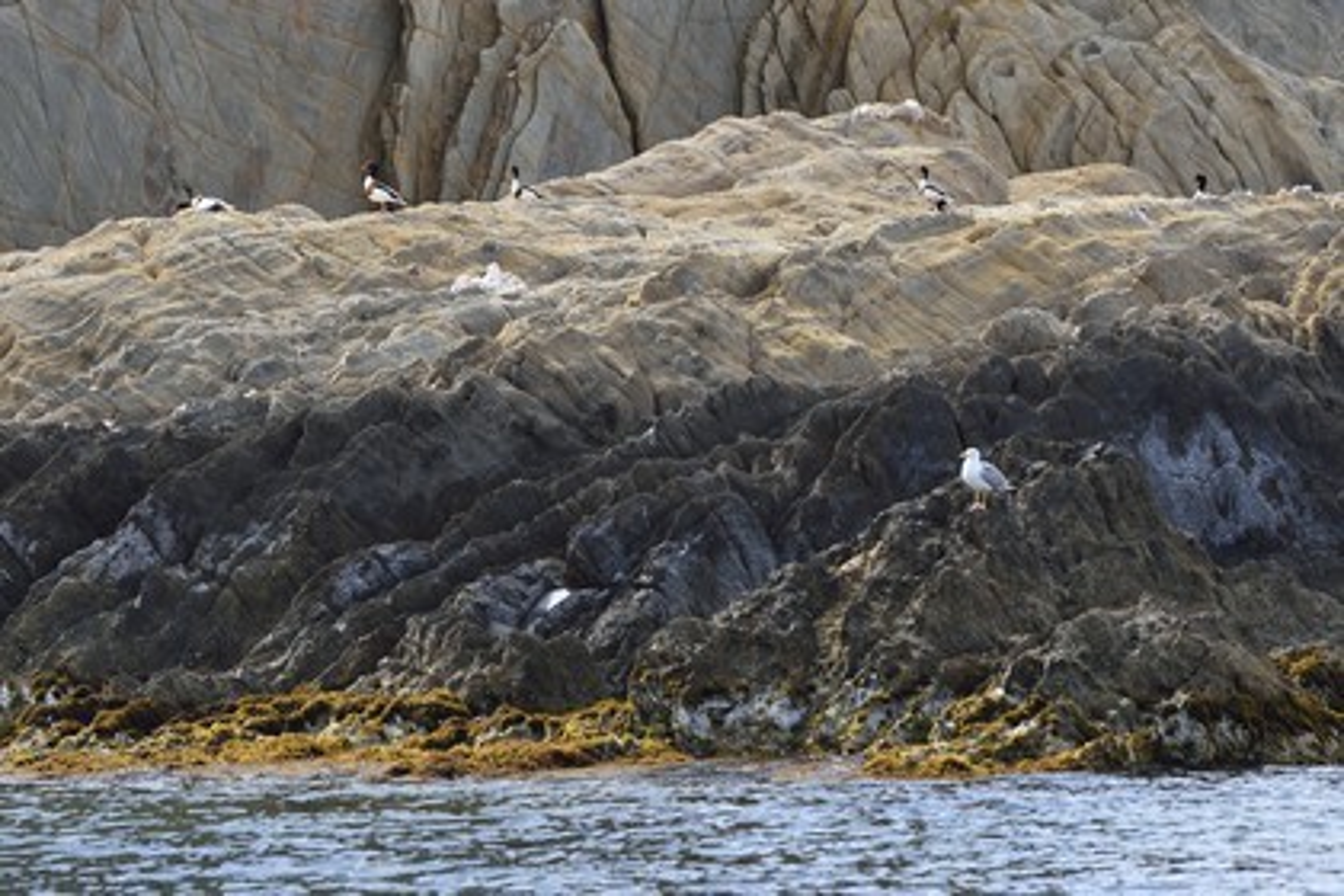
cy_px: 448
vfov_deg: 6.9
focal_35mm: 200
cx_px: 672
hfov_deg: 10.3
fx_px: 7466
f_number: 7.1
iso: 200
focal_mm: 200
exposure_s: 1/320
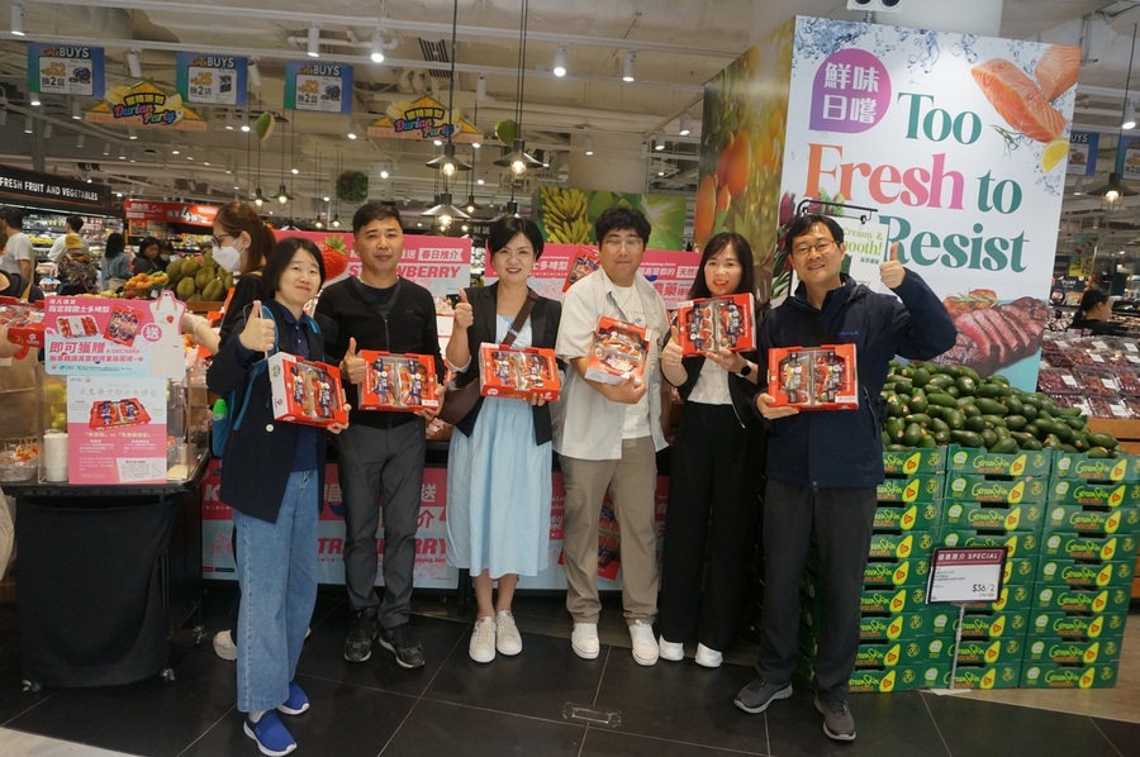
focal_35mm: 24
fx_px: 759
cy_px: 378
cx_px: 570
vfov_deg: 53.0
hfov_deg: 73.8
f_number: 4
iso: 800
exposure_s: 1/161
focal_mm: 16
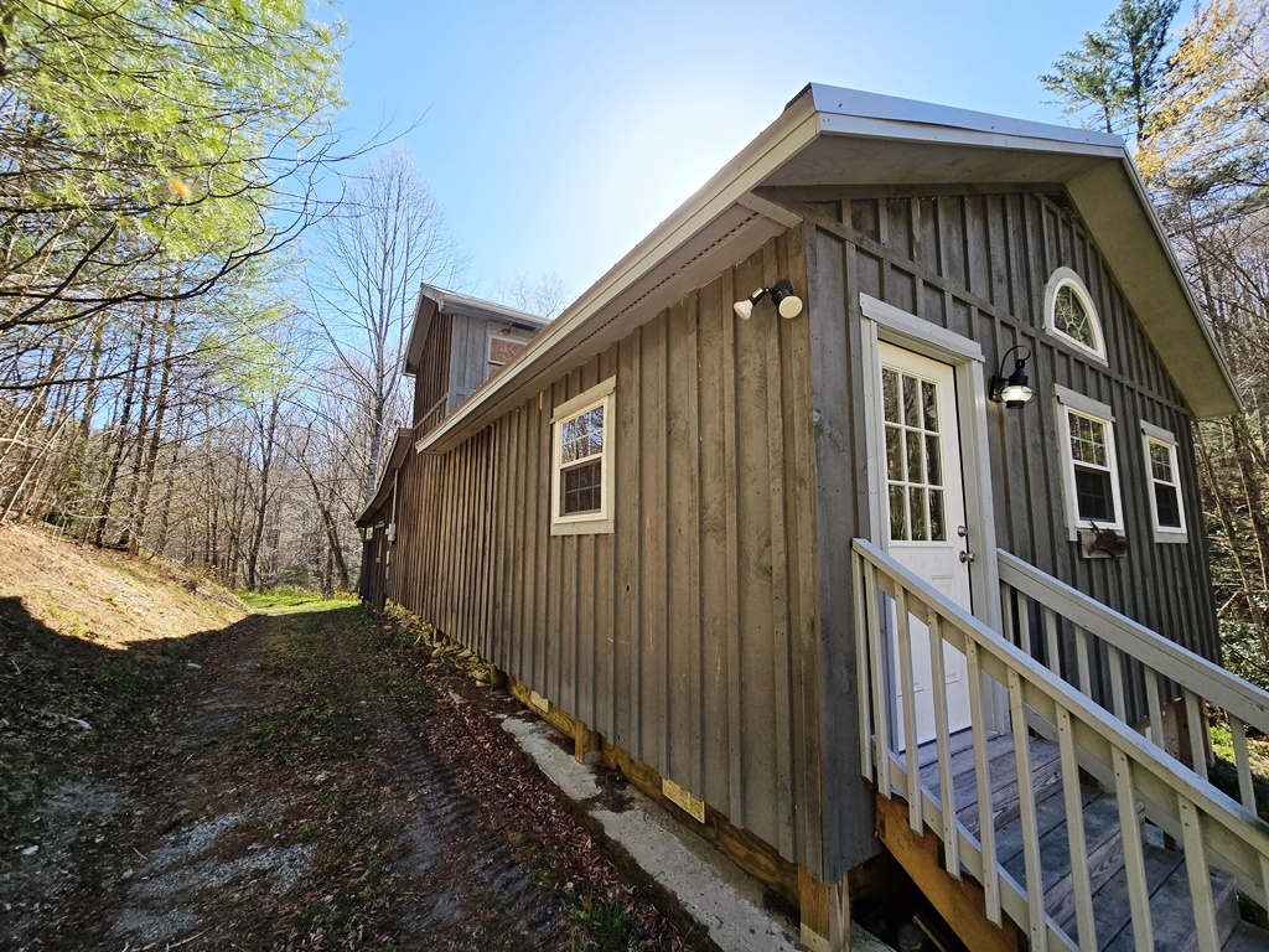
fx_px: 477
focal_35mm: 13
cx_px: 634
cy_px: 476
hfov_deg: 106.2
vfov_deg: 89.9
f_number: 2.2
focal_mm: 2.2
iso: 50
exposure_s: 1/792
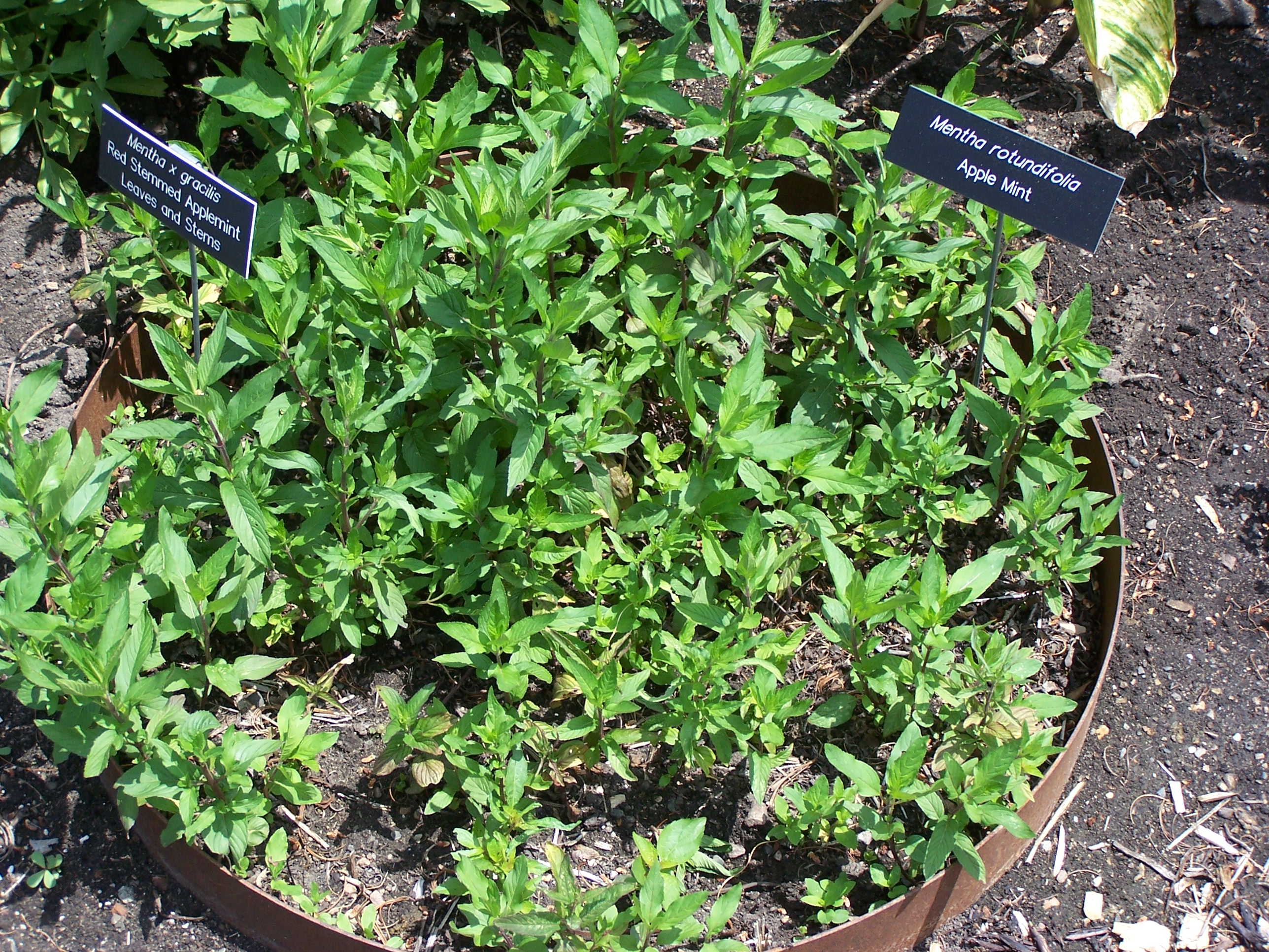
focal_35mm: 69
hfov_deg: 28.2
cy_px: 476
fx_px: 2529
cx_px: 634
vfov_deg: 21.3
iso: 80
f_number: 3.2
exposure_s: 1/500
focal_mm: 11.5
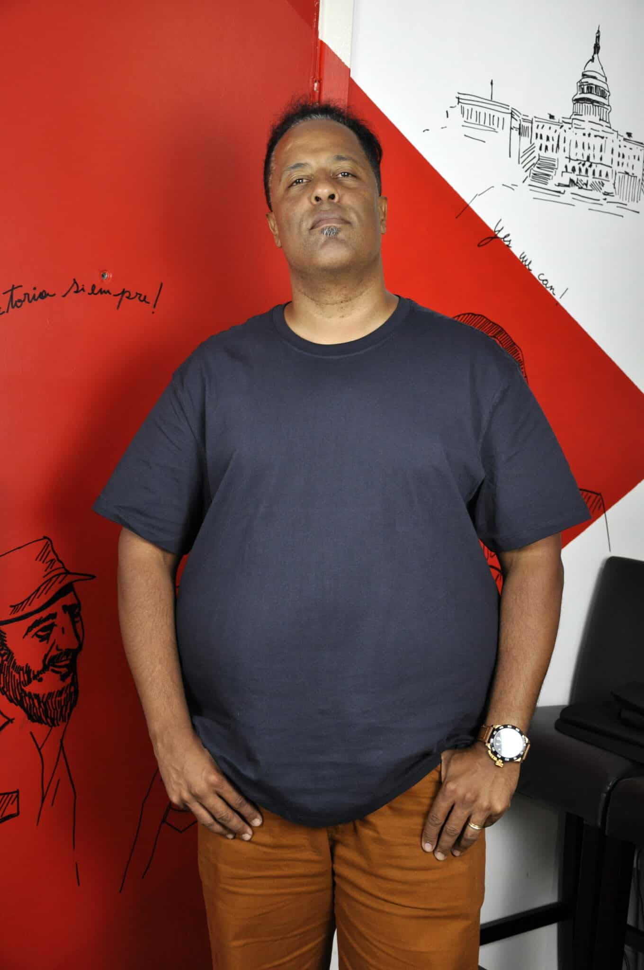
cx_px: 322
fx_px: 1291
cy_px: 485
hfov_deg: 28.0
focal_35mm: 48
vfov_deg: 41.2
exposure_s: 1/125
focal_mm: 32
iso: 800
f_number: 5.6
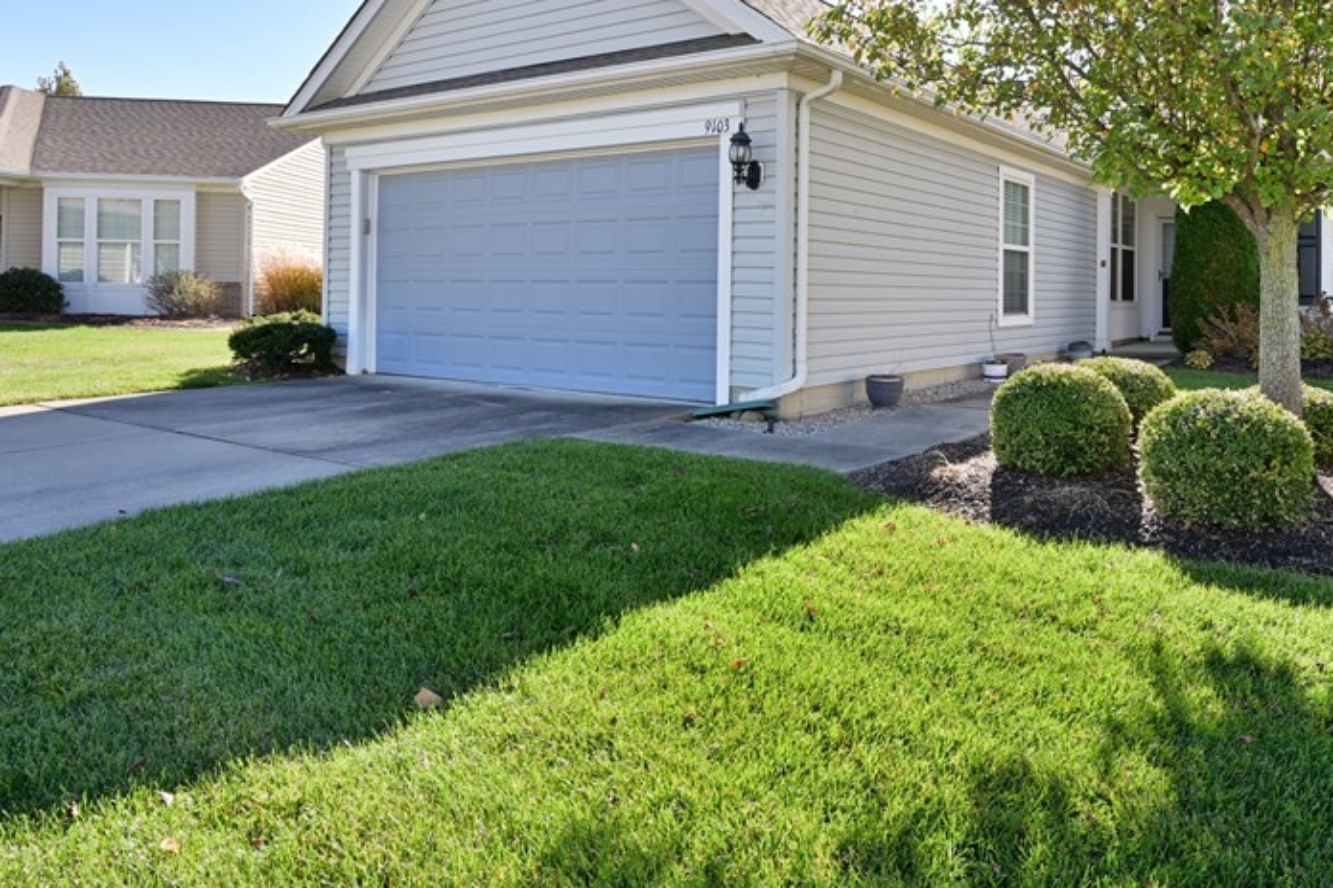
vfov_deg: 50.1
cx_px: 921
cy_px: 278
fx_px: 925
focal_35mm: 25
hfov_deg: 68.9
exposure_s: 1/200
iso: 400
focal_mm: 16
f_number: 9
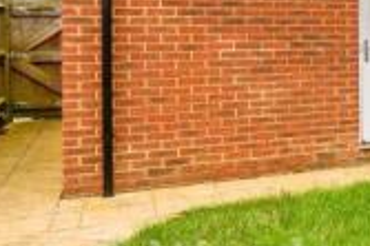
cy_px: -68
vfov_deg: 21.0
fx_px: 606
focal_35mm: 59
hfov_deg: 25.4
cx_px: 557
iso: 160
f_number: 8
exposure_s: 1/160
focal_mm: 10
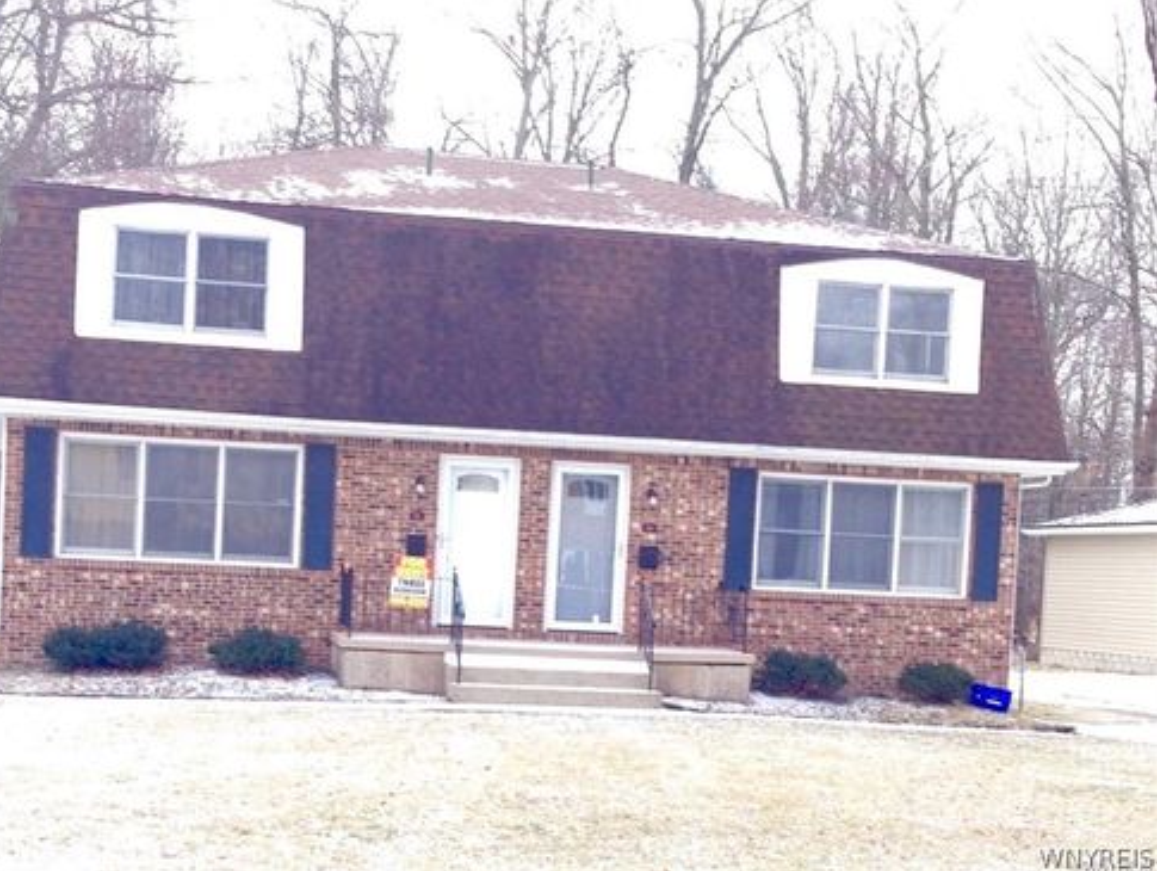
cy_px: 427
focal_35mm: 34
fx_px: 1138
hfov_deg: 53.9
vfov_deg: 41.9
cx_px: 563
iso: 50
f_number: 2.4
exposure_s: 1/159
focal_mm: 4.12
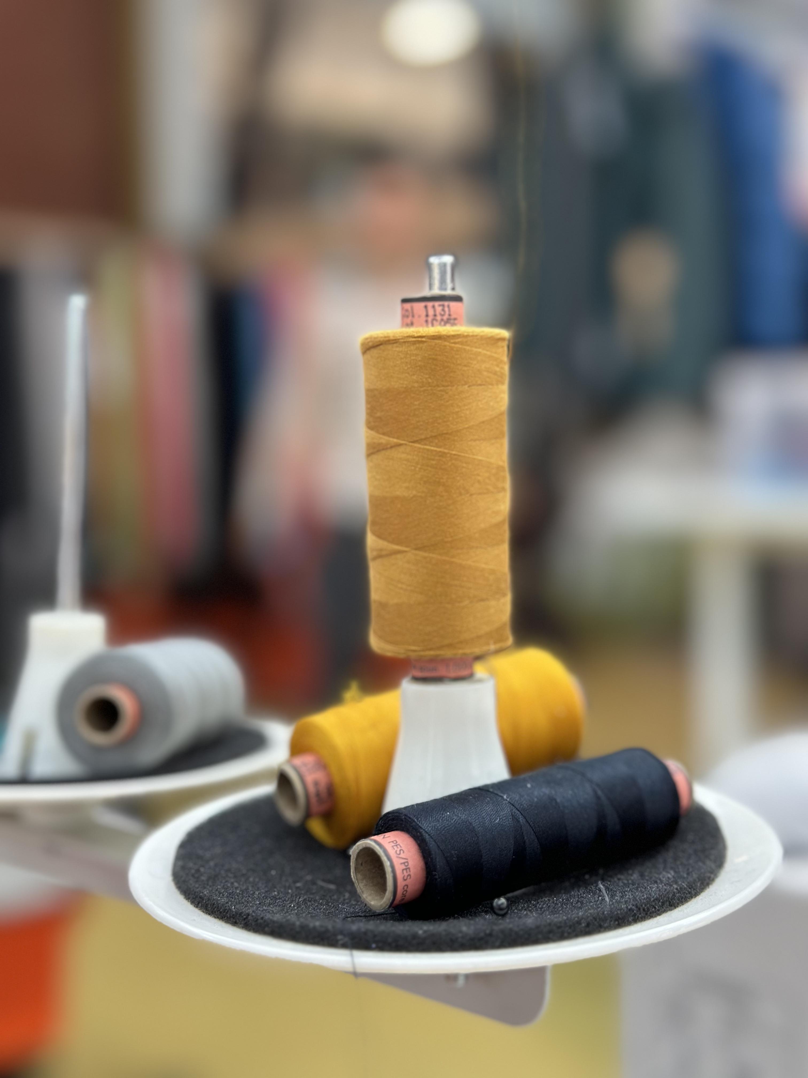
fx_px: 1494
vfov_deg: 39.7
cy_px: 539
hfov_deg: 30.3
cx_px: 404
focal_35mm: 48
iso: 100
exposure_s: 1/100
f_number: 1.78
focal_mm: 6.86
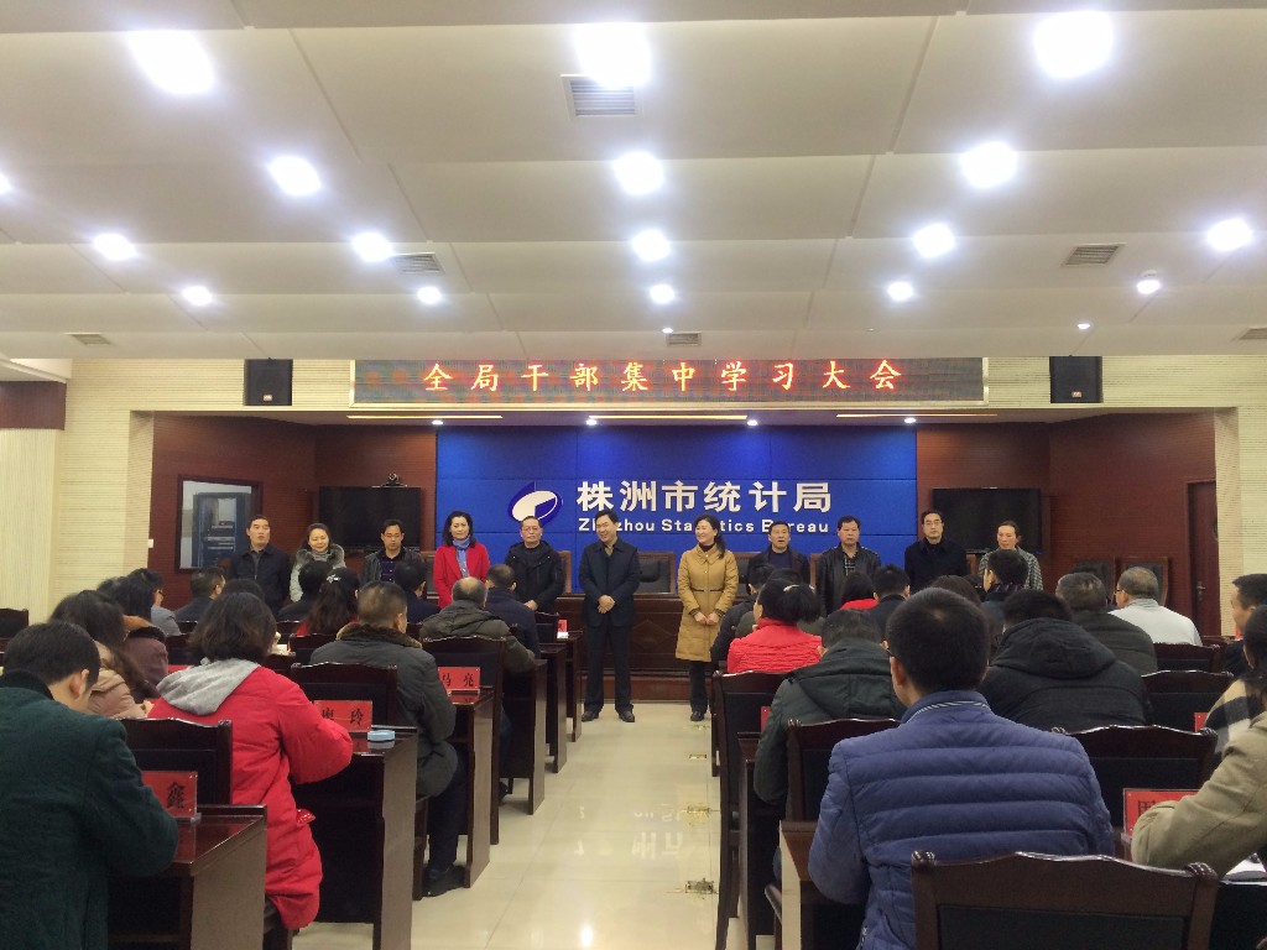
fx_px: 1061
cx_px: 634
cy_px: 475
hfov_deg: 61.7
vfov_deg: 48.2
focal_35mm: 29
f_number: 2.2
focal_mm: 4.15
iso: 125
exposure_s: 1/33
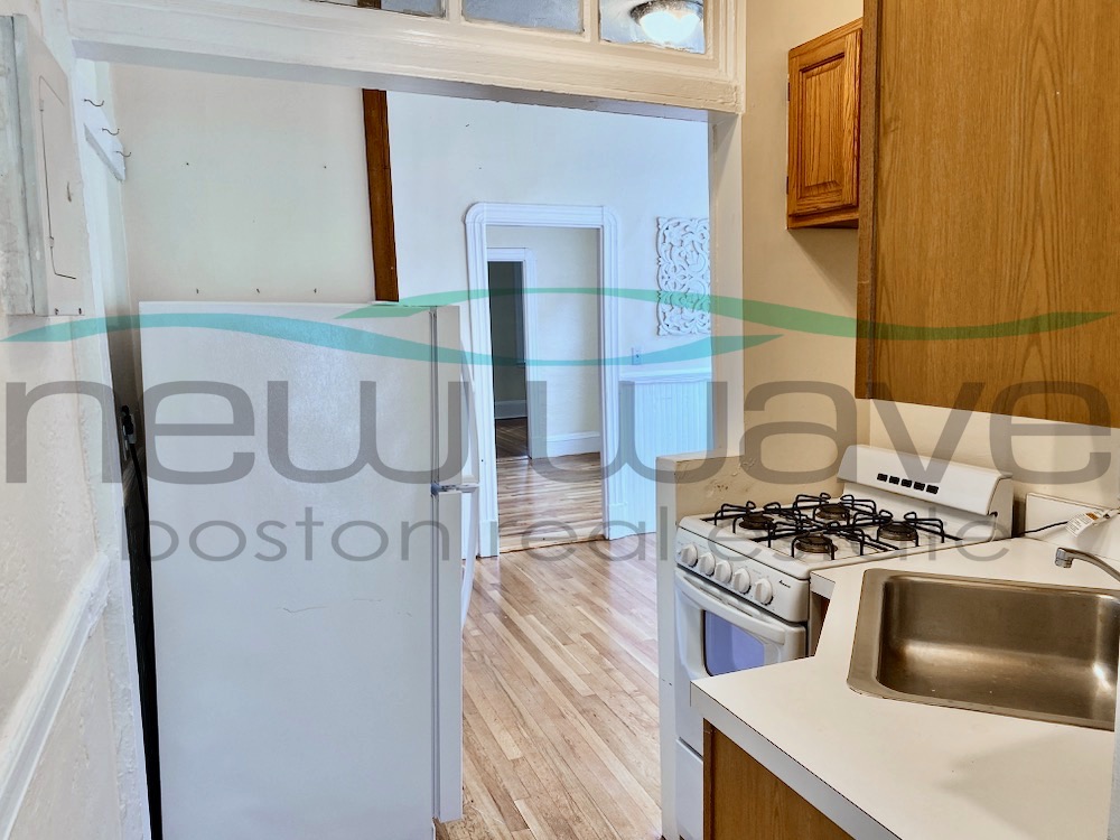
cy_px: 420
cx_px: 560
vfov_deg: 53.1
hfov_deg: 67.3
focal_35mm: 26
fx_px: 841
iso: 64
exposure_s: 1/60
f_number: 1.8
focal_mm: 4.25
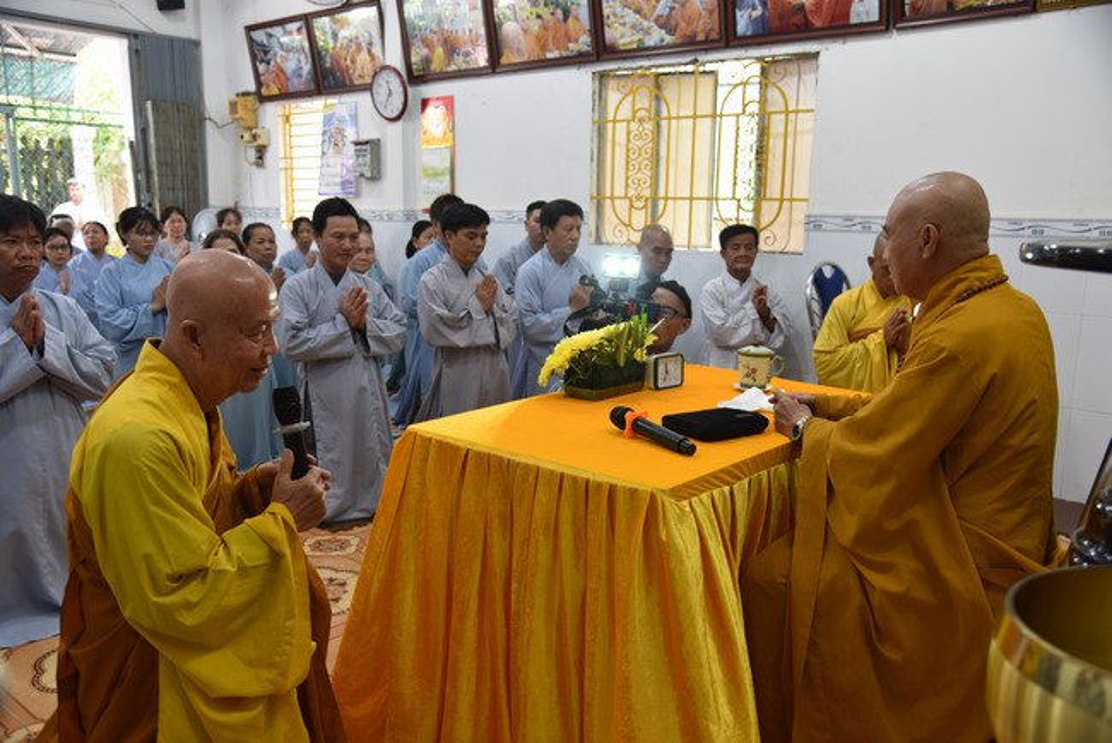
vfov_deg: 42.4
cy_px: 372
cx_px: 556
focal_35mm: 31
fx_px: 958
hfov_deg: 60.3
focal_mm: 31
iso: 400
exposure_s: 1/60
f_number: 4
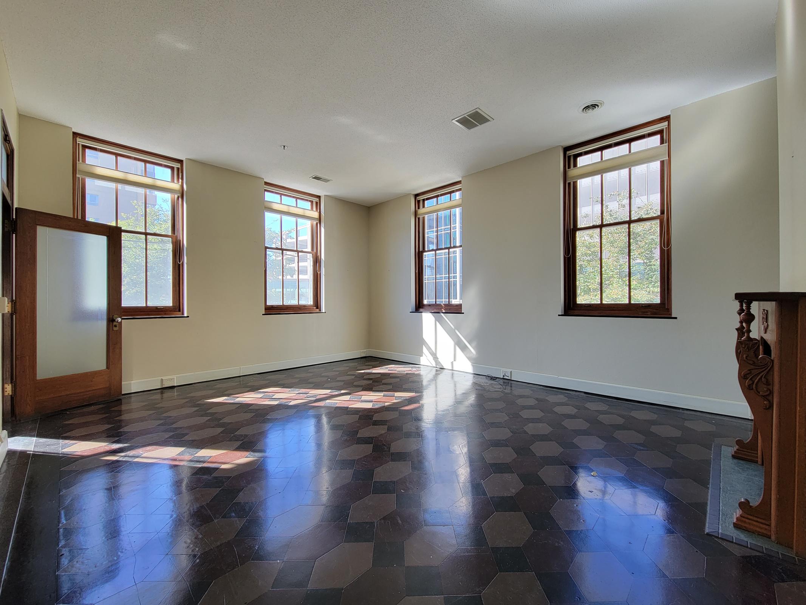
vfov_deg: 89.9
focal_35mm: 13
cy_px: 302
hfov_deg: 106.2
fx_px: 303
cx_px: 403
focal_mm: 2.2
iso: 100
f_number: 2.2
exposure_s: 1/60
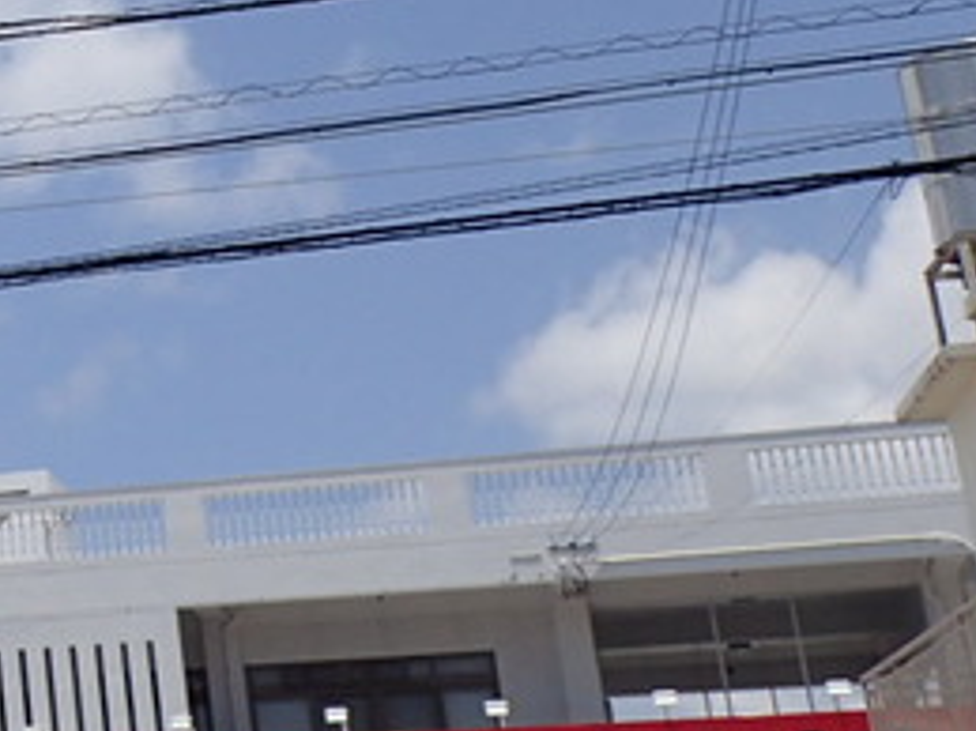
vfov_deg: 14.6
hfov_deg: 17.0
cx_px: -671
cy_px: -38
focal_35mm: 99
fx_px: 2790
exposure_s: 1/400
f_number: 8
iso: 100
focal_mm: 4.5
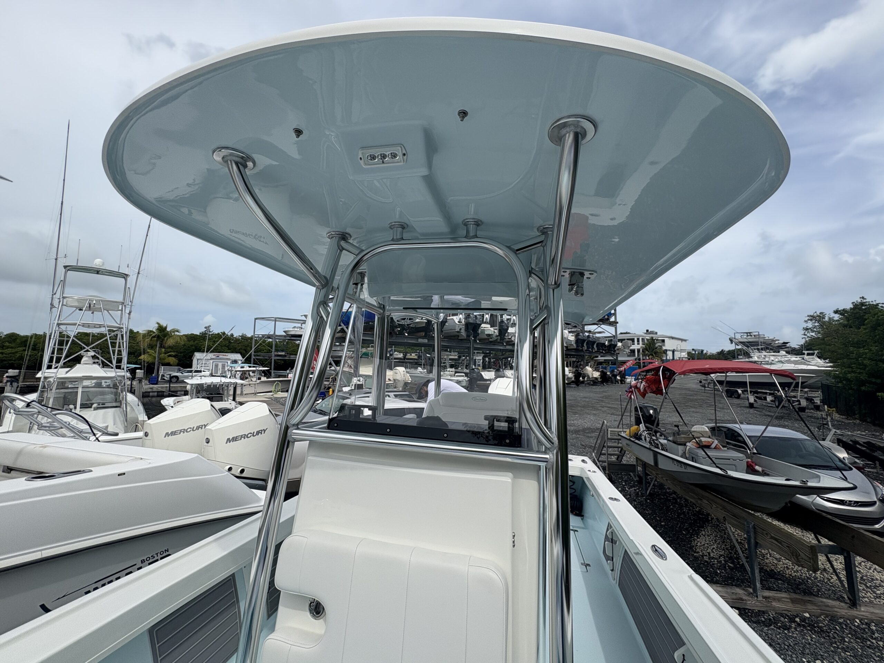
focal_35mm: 14
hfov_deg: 102.1
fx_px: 358
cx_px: 442
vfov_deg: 85.7
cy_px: 332
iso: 40
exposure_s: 1/2028
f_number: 2.2
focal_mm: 2.22
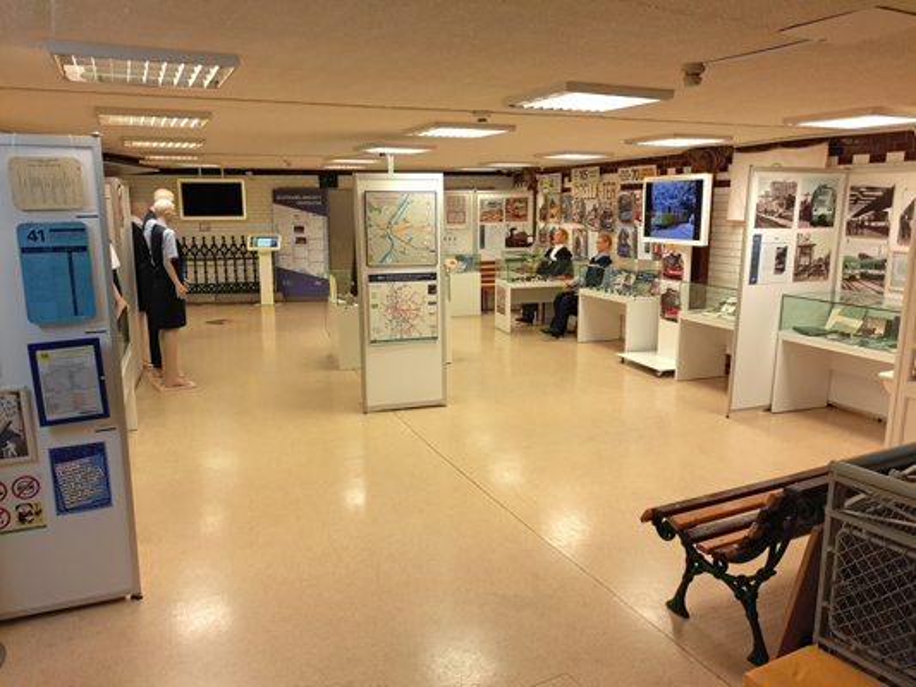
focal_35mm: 31
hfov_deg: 58.3
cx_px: 458
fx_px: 820
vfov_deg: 45.5
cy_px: 344
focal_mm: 4.73
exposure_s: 1/33
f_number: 2.2
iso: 125
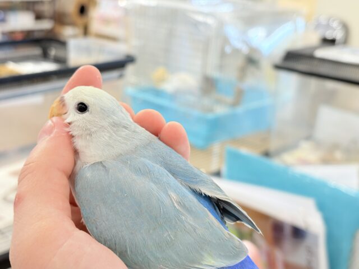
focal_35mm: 52
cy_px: 134
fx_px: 539
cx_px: 180
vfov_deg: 28.0
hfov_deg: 36.8
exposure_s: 1/50
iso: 50
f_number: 1.6
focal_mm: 5.96
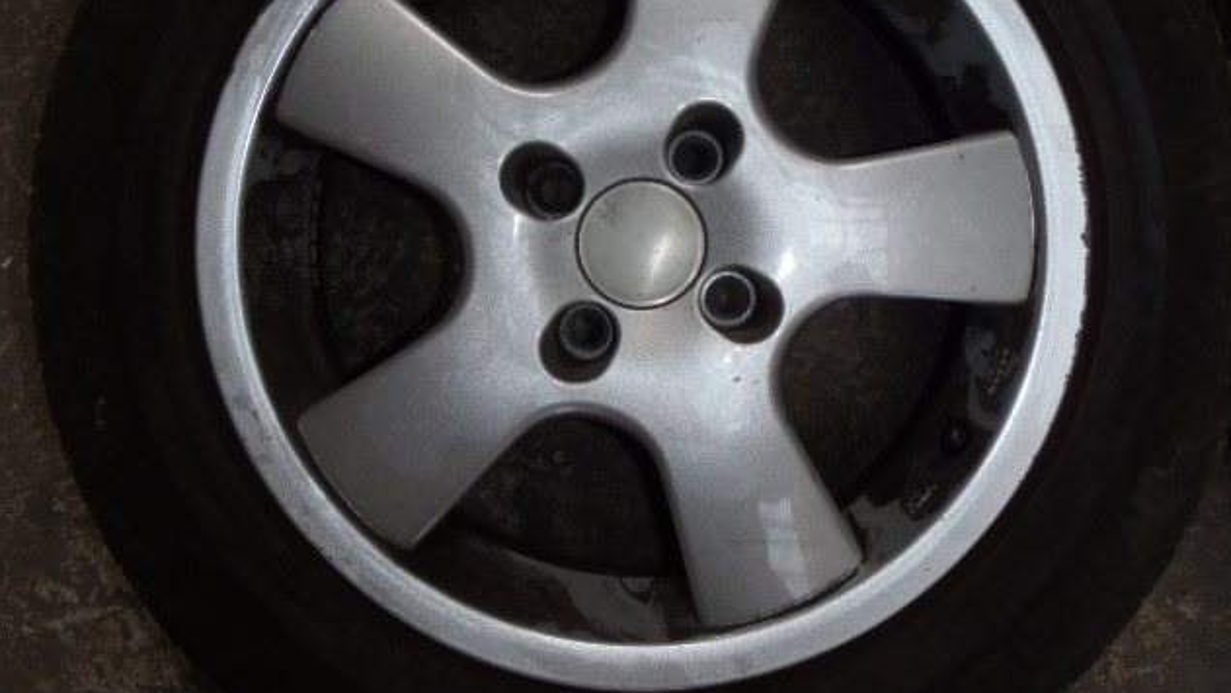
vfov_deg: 28.2
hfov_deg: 48.4
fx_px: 1371
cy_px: 248
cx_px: 622
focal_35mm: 42
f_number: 4.6
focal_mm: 6.83
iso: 100
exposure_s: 1/40
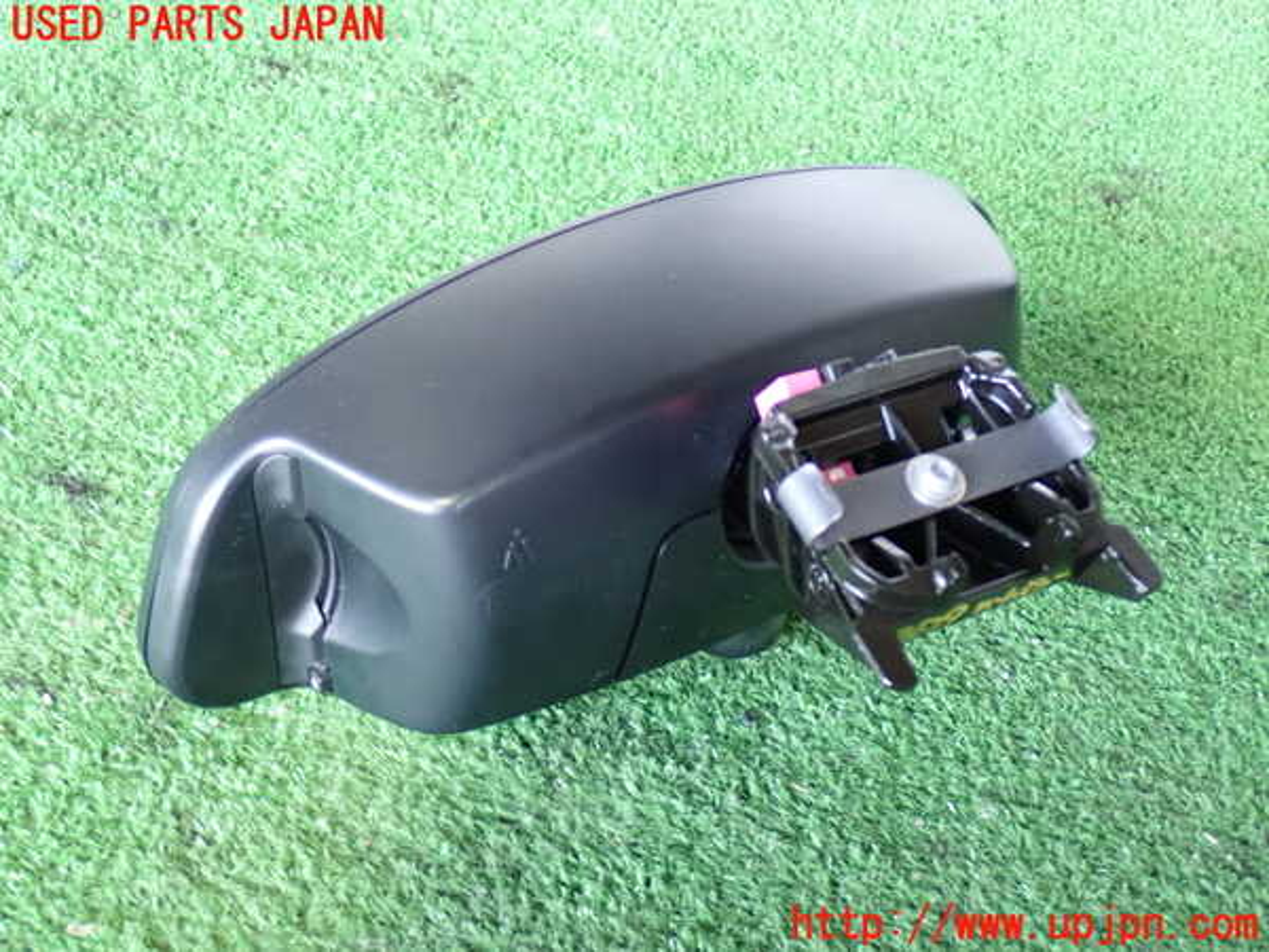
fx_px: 1723
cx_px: 634
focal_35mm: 47
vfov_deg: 30.9
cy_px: 476
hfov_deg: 40.4
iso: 800
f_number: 3.1
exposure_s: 1/20
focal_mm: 8.4
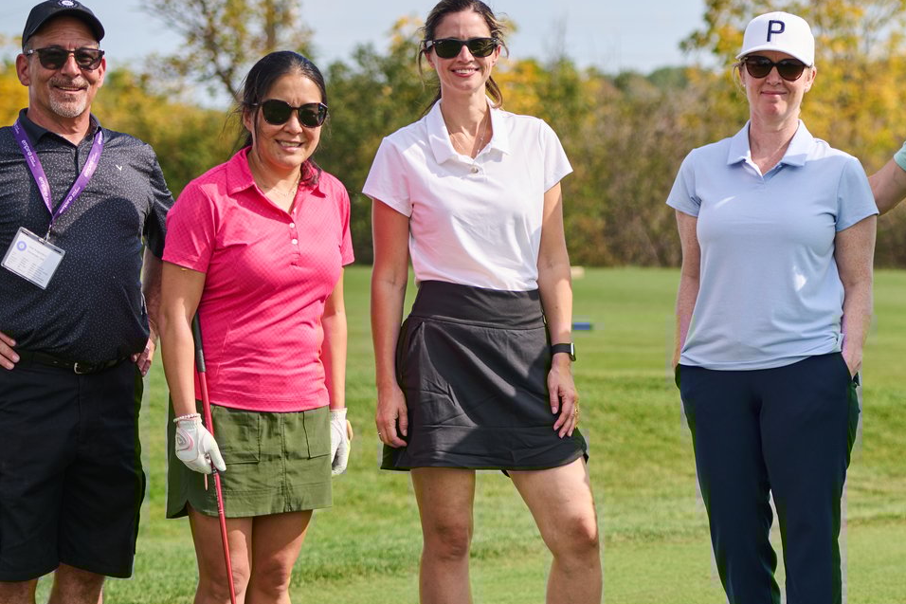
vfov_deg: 9.1
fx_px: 3774
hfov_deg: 13.7
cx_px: 650
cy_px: 310
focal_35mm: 150
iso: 64
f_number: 2.8
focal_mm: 70
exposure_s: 1/800
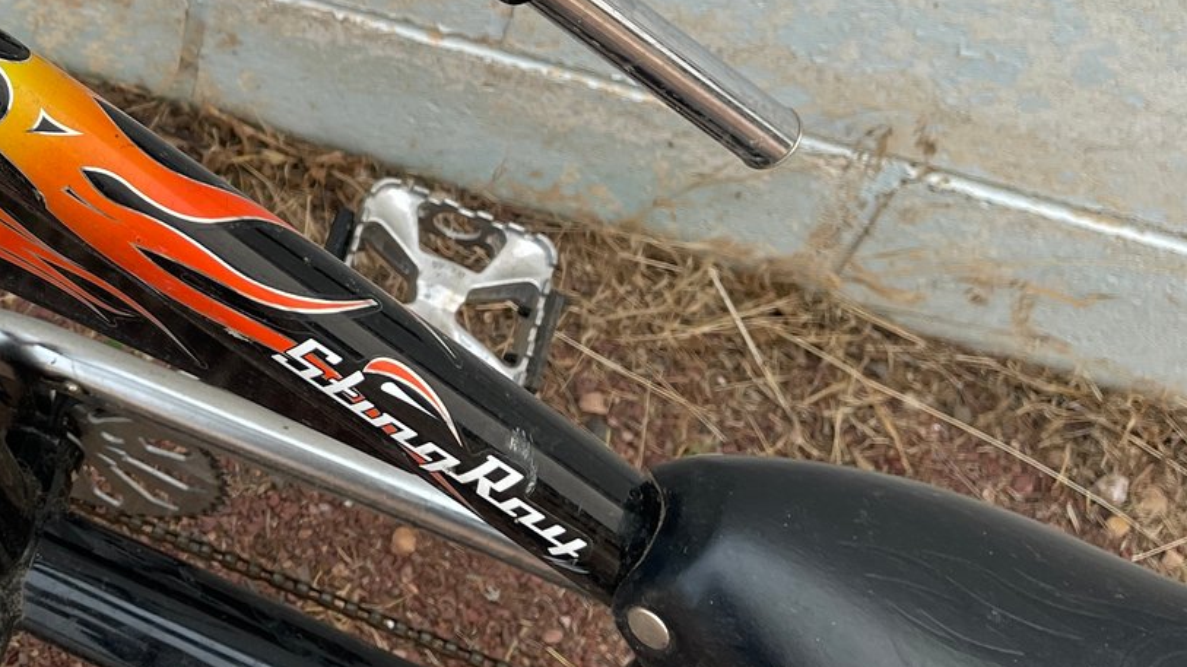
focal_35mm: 67
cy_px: -18
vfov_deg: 17.5
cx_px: -200
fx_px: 2108
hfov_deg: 27.9
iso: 32
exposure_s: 1/1667
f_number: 1.6
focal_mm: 5.1
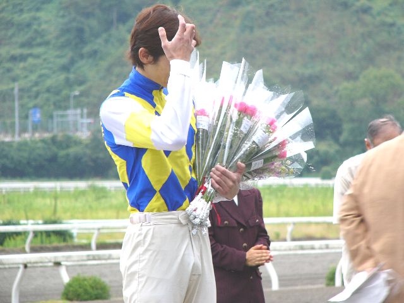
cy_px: 152
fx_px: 2778
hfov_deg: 8.3
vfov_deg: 6.2
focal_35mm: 238
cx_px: 202
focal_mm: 39.6
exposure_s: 1/80
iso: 50
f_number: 2.8
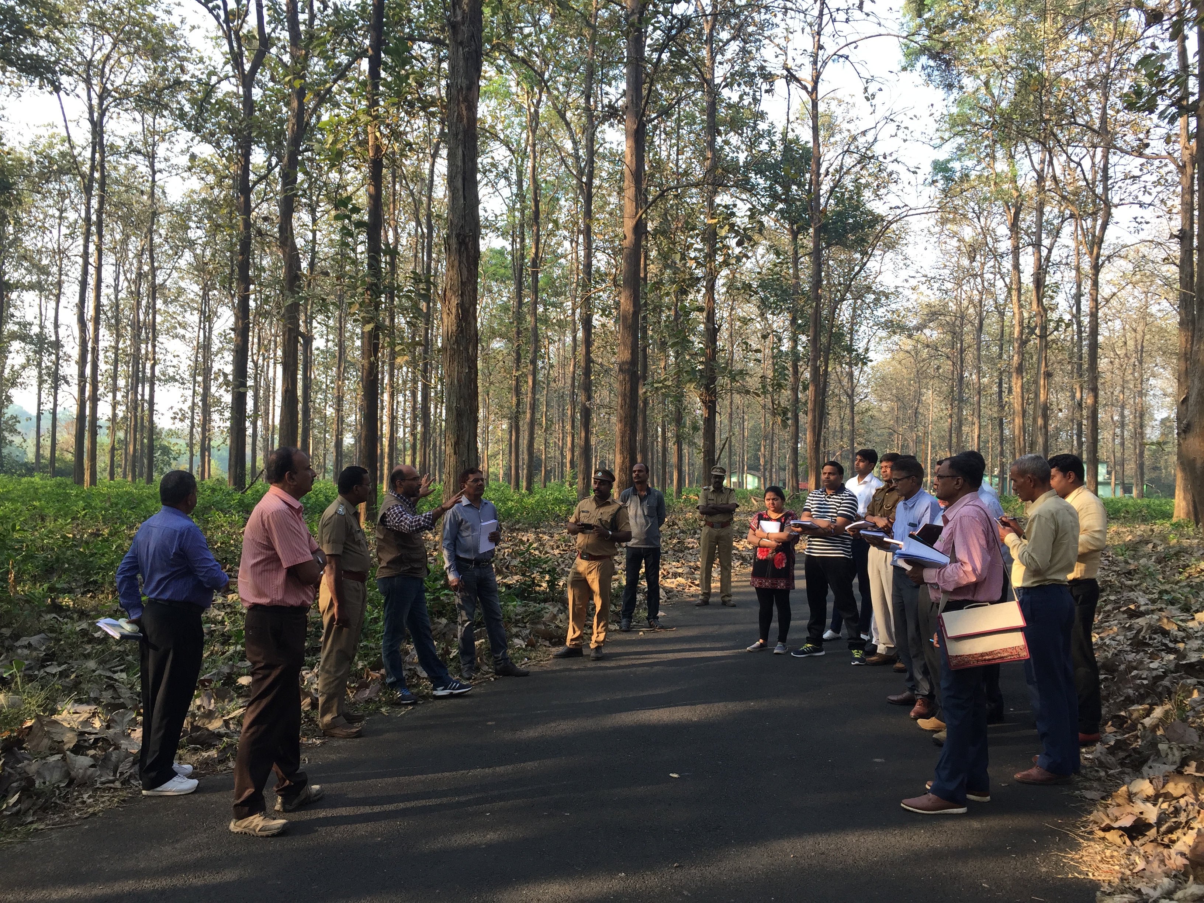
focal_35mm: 29
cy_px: 452
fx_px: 1009
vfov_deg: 48.2
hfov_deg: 61.7
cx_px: 602
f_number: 2.2
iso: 32
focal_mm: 4.15
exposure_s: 1/183
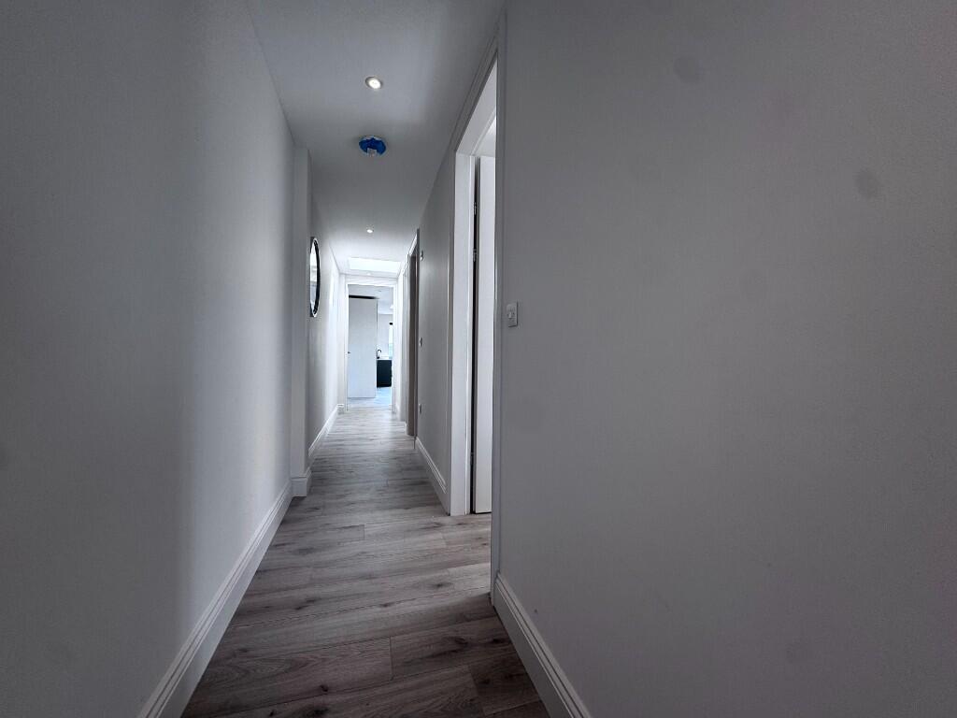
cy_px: 359
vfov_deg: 85.7
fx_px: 387
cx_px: 478
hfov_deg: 102.1
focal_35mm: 14
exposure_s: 1/140
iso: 40
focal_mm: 2.22
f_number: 2.2
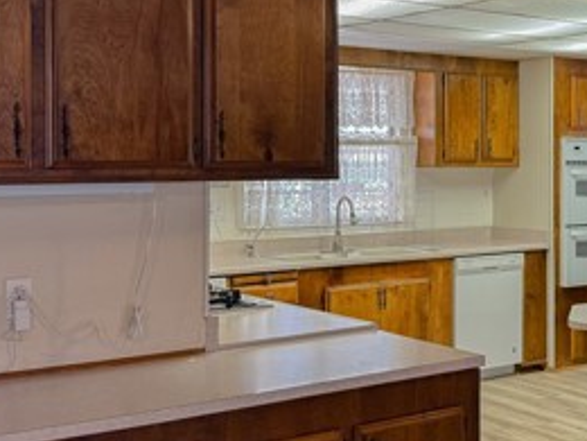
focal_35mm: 59
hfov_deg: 31.8
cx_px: 476
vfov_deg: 24.7
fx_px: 1000
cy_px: 154
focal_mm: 6.76
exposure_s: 1/60
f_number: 1.8
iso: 160
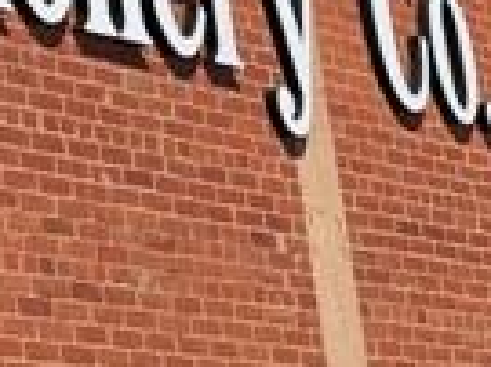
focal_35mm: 182
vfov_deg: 8.0
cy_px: -109
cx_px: -826
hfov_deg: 9.3
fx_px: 2579
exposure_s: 1/7353
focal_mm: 6.76
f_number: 1.78
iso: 80
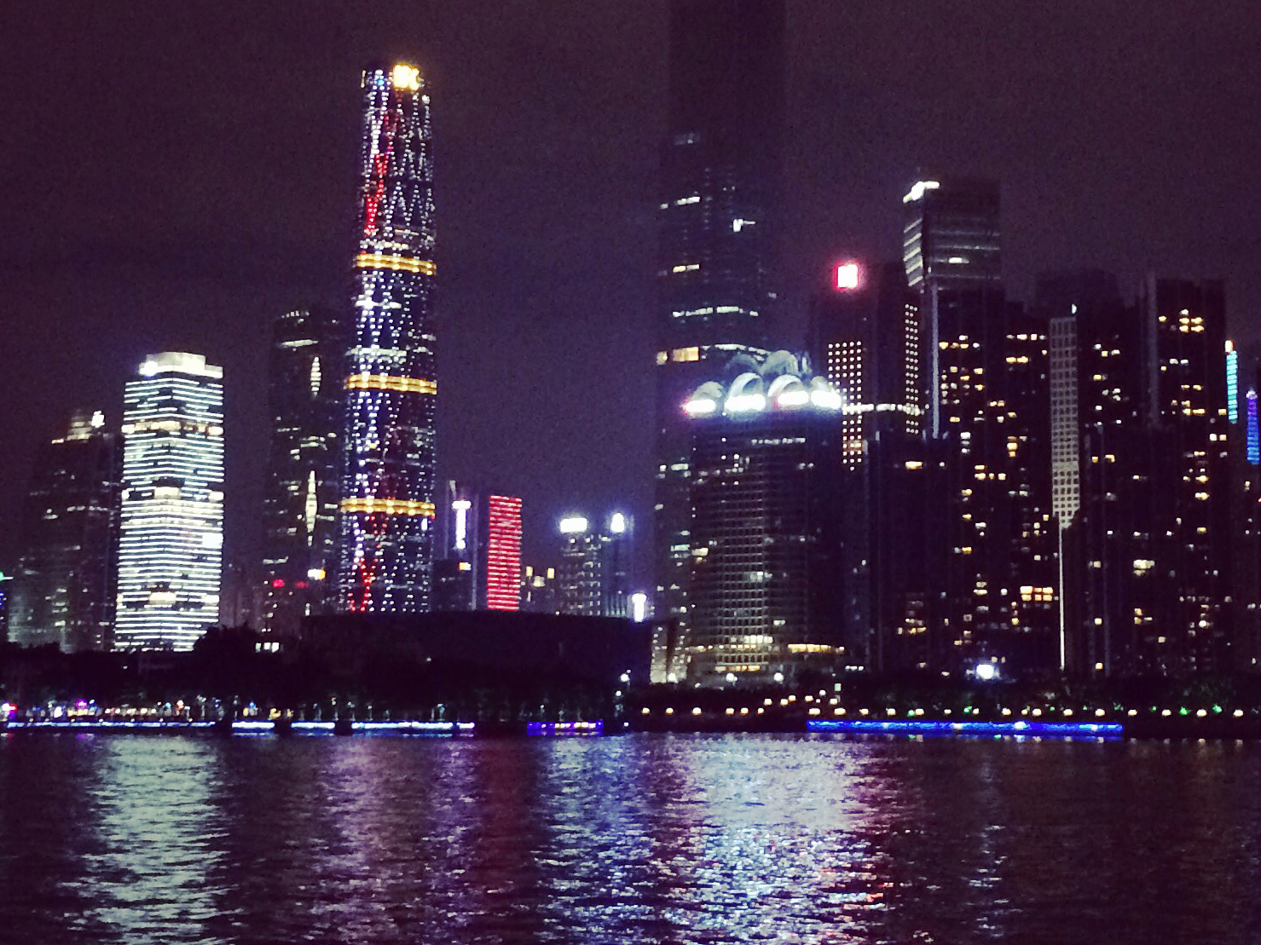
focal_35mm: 64
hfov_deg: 30.2
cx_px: 733
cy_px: 326
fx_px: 2331
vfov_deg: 22.8
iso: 320
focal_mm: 4.15
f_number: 2.2
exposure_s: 1/17
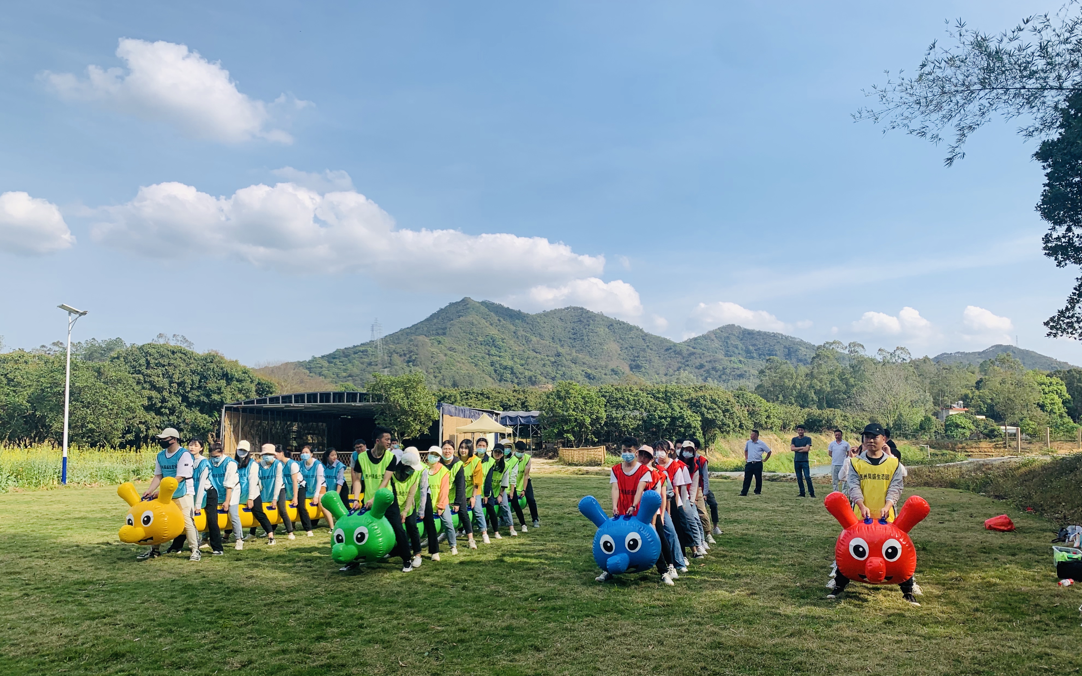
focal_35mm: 28
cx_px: 545
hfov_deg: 66.5
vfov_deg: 44.4
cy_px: 385
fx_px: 826
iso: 25
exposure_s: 1/1916
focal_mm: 4.25
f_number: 1.8
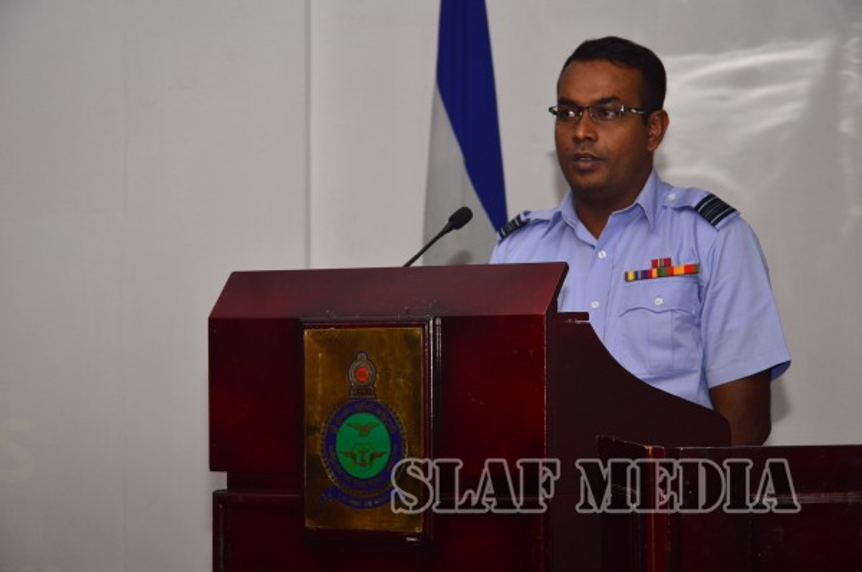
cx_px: 431
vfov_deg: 13.0
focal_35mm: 105
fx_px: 2510
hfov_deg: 19.5
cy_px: 286
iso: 400
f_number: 6.3
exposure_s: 1/80
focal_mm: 70
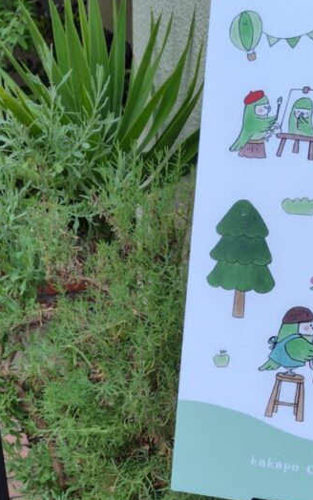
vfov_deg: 31.3
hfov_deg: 21.0
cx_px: 167
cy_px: 459
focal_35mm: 62
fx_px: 845
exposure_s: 1/580
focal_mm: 5.6
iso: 50
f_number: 1.9
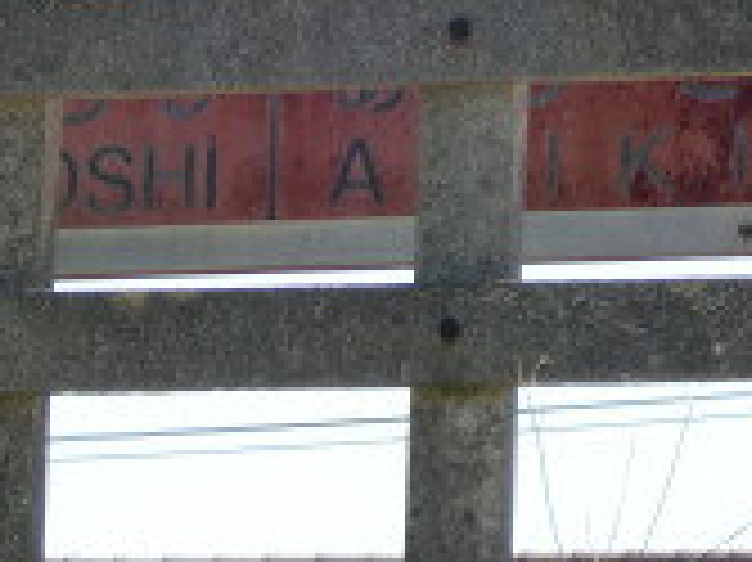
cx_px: 351
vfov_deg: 3.5
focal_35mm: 429
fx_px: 9313
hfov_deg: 4.6
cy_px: -9
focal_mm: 19.6
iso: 64
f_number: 5.8
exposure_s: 1/125
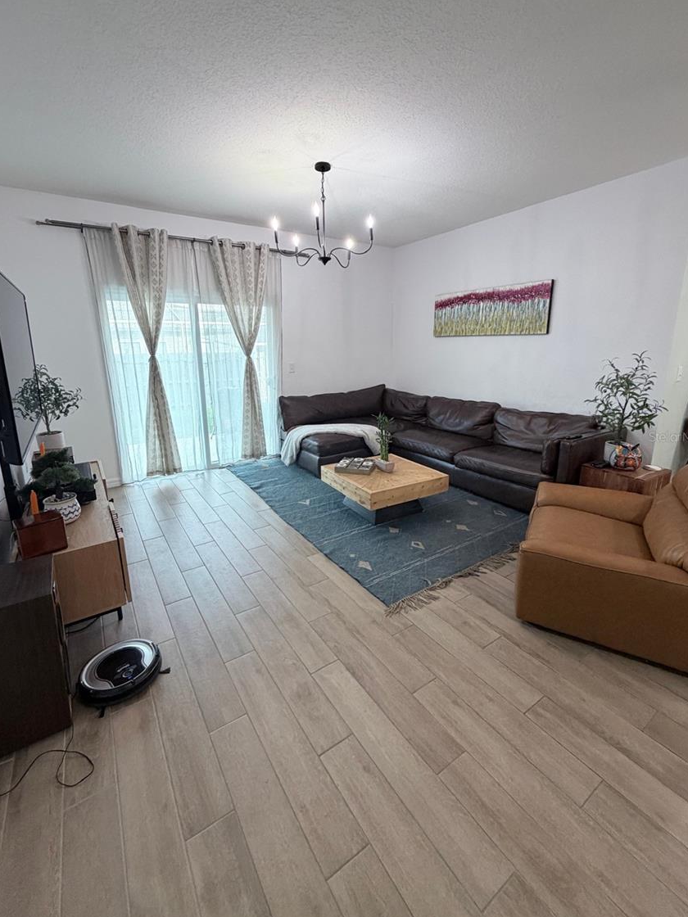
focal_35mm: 15
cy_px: 436
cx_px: 338
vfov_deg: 98.1
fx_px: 398
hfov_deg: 81.7
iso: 200
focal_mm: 2.22
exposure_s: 1/60
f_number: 2.2
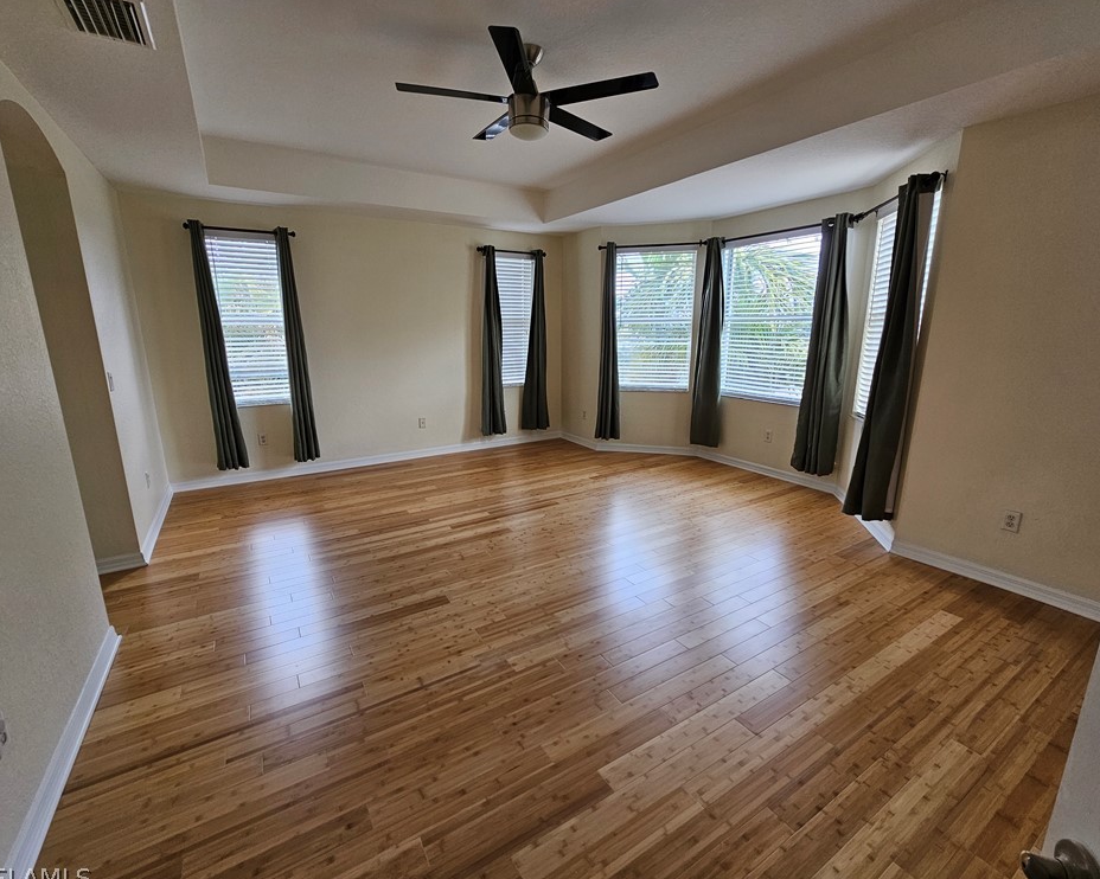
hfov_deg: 100.7
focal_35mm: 14
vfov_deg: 88.0
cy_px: 443
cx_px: 550
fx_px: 456
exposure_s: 1/77.4
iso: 80
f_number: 2.2
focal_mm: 2.2
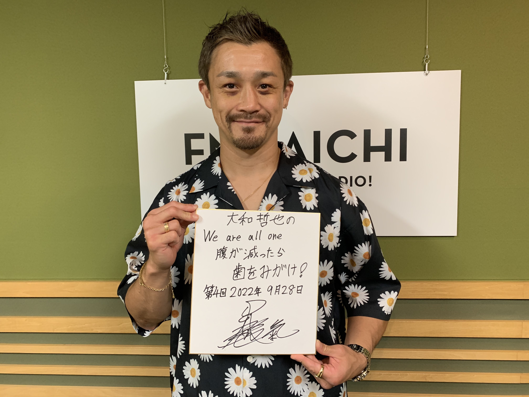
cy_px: 198
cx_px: 264
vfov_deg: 53.1
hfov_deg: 67.3
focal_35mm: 26
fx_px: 397
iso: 200
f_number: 1.8
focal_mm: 4.25
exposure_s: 1/60
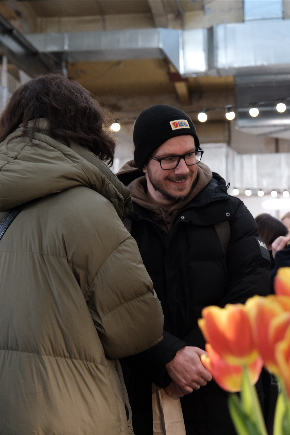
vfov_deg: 33.9
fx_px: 713
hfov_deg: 23.0
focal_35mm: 59
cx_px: 145
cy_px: 218
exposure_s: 1/30
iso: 1250
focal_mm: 39.3
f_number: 4
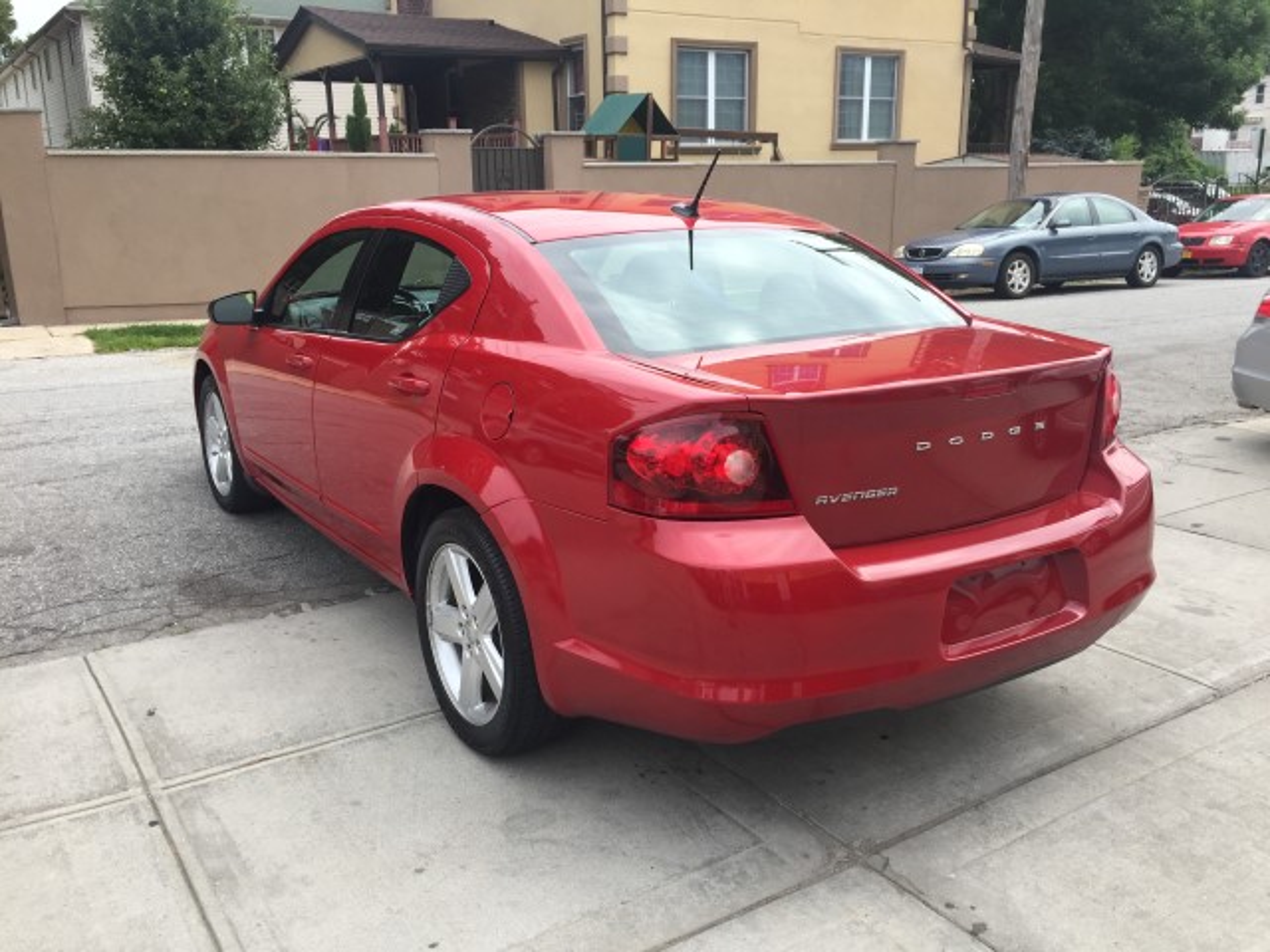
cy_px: 476
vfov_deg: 48.2
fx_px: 1064
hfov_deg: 61.7
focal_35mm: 29
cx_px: 635
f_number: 2.2
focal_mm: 4.15
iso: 32
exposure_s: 1/920
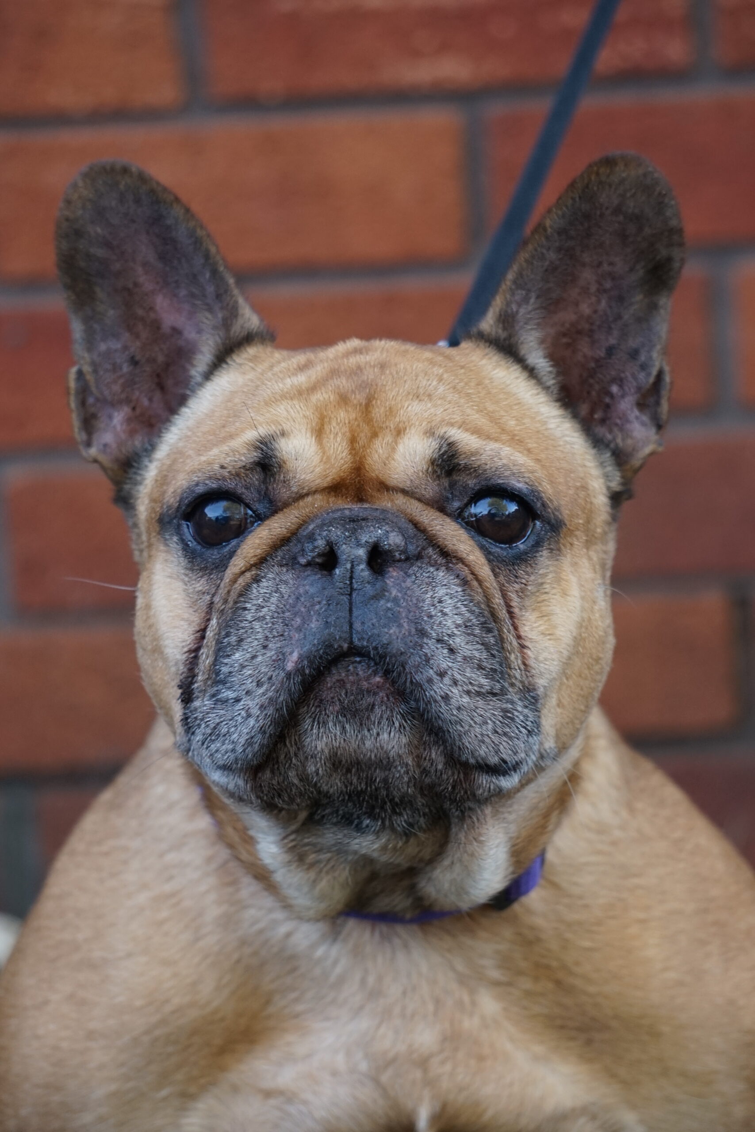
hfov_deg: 8.3
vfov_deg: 12.5
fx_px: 5190
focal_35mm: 165
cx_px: 378
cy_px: 566
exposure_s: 1/200
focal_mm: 110
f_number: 5.6
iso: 500
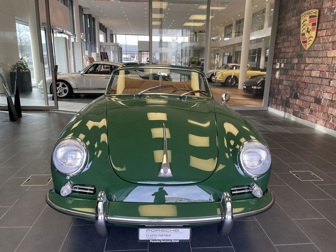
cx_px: 168
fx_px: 243
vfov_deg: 54.9
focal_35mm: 25
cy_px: 126
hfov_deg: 69.4
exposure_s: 1/100
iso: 50
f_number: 1.6
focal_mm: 5.1
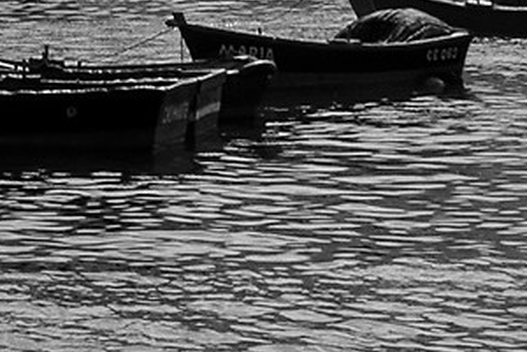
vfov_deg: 4.5
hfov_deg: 6.5
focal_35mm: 288
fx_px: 4216
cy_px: -824
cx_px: -1091
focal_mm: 24
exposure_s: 1/160
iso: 100
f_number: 13
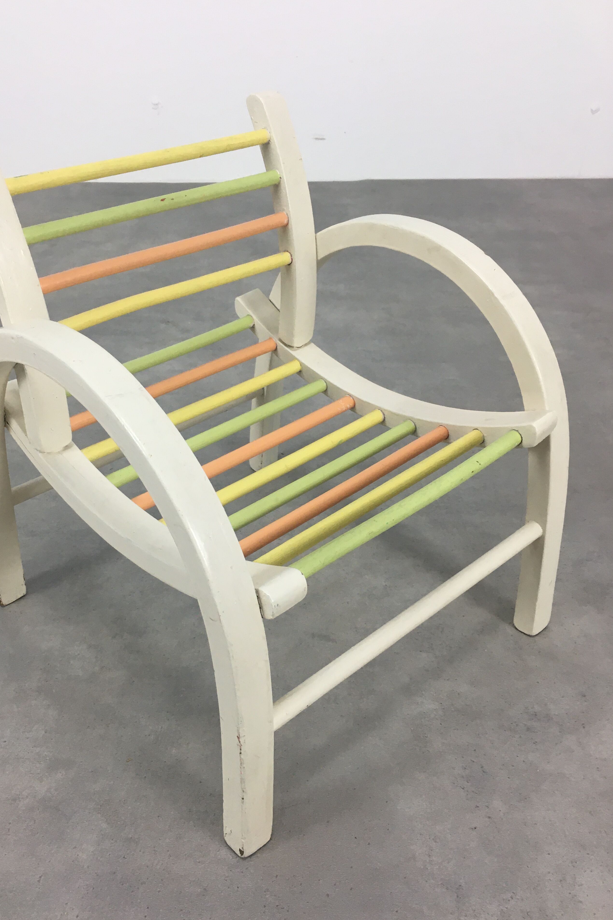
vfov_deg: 58.7
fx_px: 817
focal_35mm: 32
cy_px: 471
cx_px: 249
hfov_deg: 41.0
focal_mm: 4.15
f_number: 2.2
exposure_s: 1/33
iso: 40
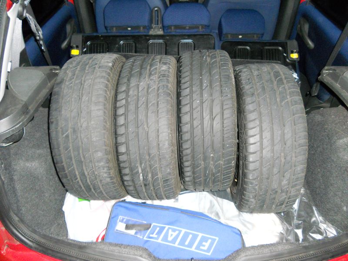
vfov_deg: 51.4
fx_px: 271
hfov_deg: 65.3
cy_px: 130
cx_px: 174
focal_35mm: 27
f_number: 3.2
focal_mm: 4.9
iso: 400
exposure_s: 1/25
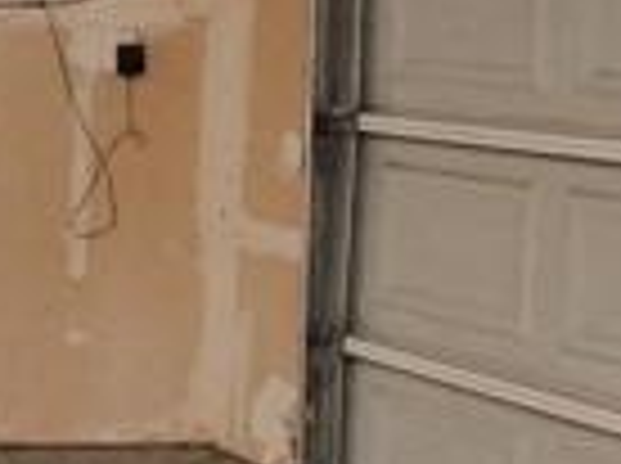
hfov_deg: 14.0
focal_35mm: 104
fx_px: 1862
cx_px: -819
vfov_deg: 14.1
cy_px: 59
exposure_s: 1/200
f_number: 3.5
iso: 800
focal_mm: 7
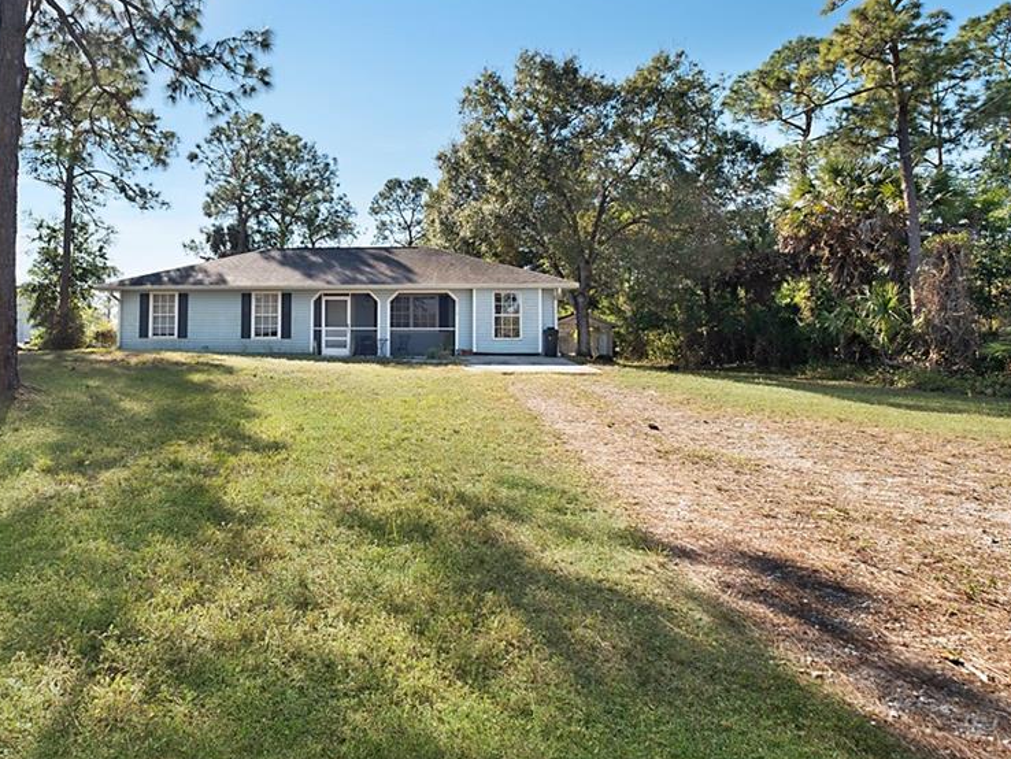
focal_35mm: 20
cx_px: 373
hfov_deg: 80.1
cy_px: 318
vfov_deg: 65.6
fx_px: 584
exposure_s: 1/220
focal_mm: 10
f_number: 5.6
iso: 160
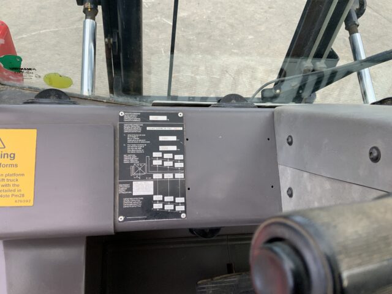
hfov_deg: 61.7
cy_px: 147
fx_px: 328
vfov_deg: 48.2
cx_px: 196
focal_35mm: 29
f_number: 1.8
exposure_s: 1/86
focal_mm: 3
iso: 64
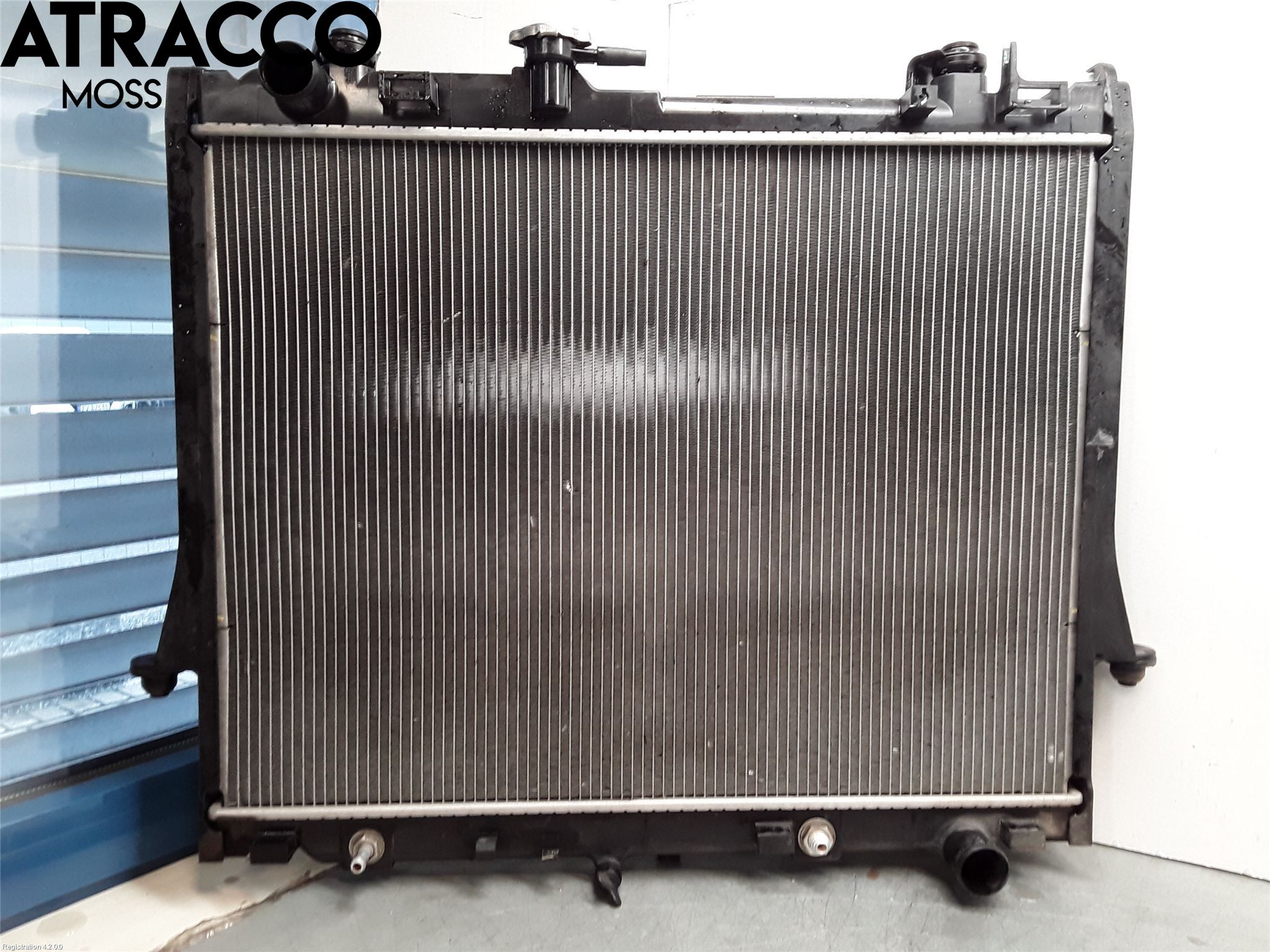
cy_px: 476
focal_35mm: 28
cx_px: 635
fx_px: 1027
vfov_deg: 49.7
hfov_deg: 63.4
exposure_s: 1/50
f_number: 1.9
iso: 80
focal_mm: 2.91
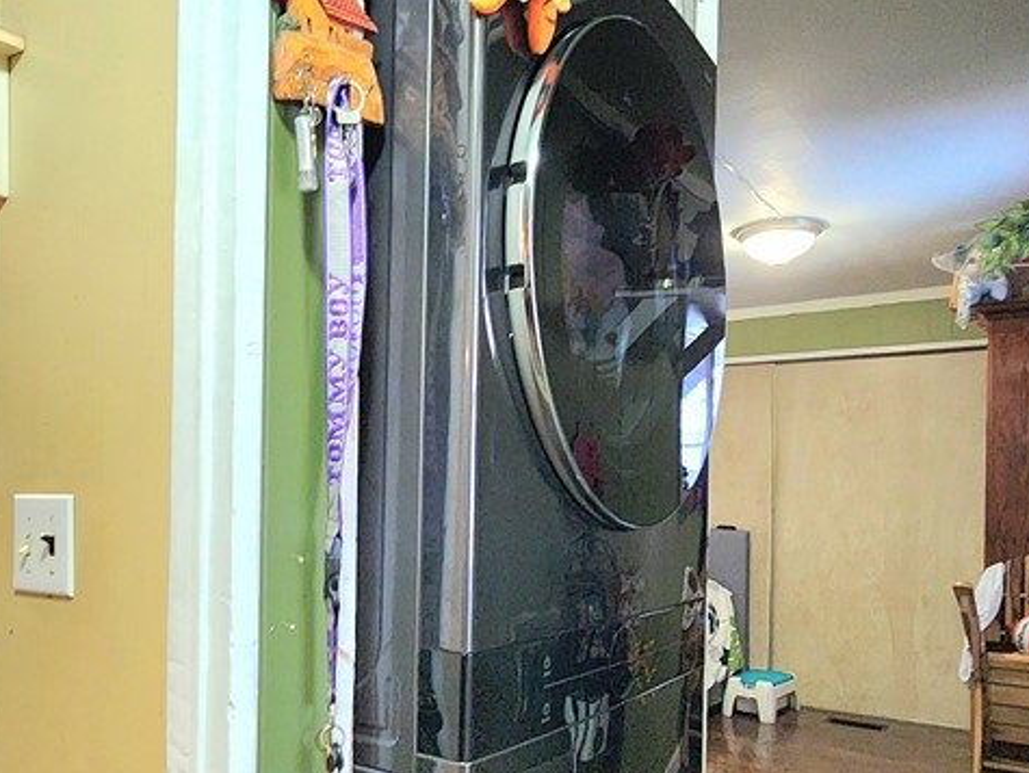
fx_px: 833
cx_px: 366
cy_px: 500
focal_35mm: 28
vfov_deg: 49.1
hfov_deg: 62.2
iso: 400
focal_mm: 2.2
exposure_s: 1/30
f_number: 2.2
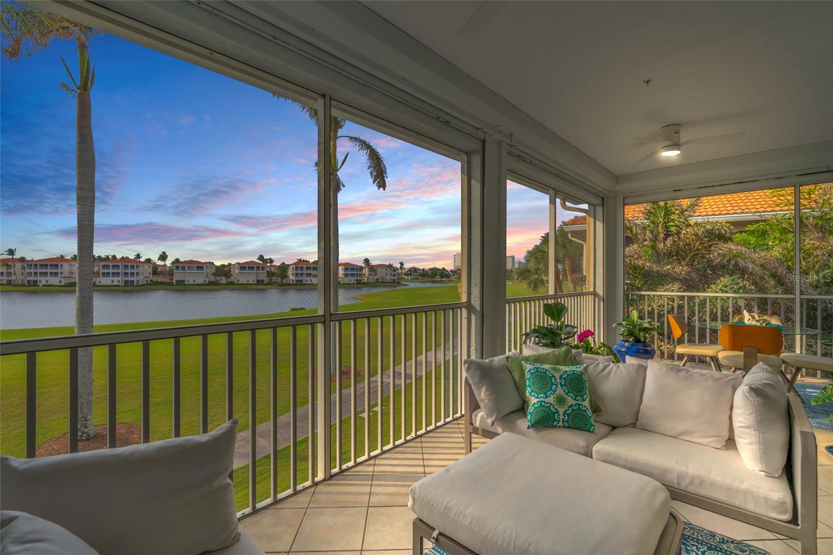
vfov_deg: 73.7
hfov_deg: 96.7
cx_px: 416
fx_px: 370
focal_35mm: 16
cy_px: 278
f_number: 9
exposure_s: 1/160
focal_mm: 16
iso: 200
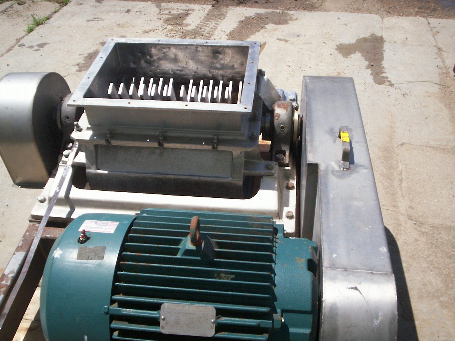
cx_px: 228
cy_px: 170
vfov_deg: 39.7
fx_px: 473
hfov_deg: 51.4
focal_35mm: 36
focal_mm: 5.9
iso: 100
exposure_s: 1/810
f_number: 4.5
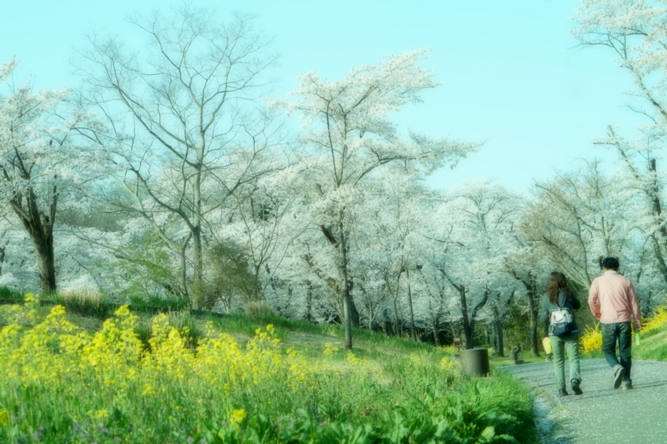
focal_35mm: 75
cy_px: 222
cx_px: 334
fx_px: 1389
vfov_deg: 18.2
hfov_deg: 27.0
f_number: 5.6
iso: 100
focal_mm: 50
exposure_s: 1/160
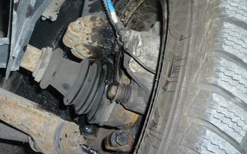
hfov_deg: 38.0
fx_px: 343
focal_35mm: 51
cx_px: 47
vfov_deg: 24.9
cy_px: 29
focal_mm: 5.2
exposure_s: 1/125
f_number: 4
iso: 100
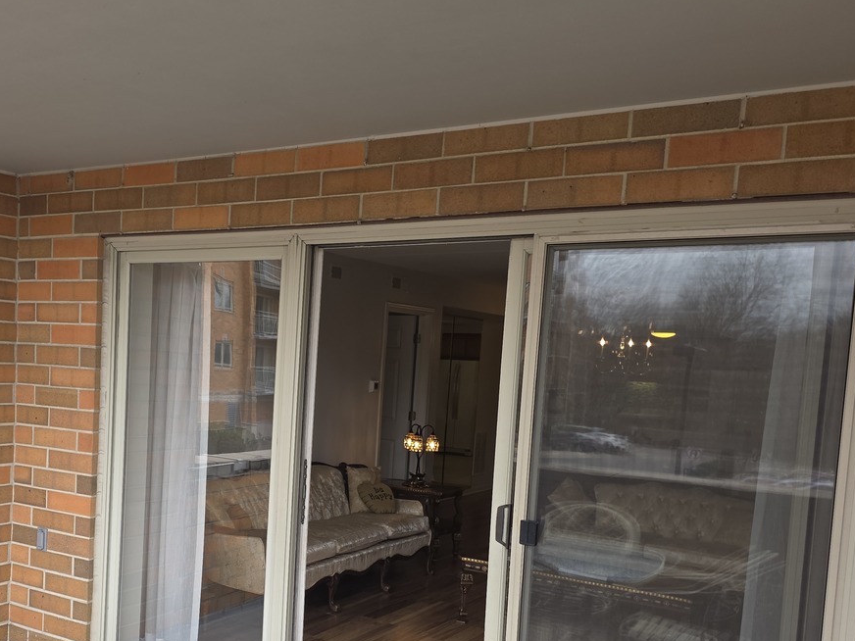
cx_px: 232
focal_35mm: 38
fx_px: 939
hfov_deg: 47.5
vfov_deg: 37.2
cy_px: 438
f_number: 1.7
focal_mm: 6.25
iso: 20
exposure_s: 1/120
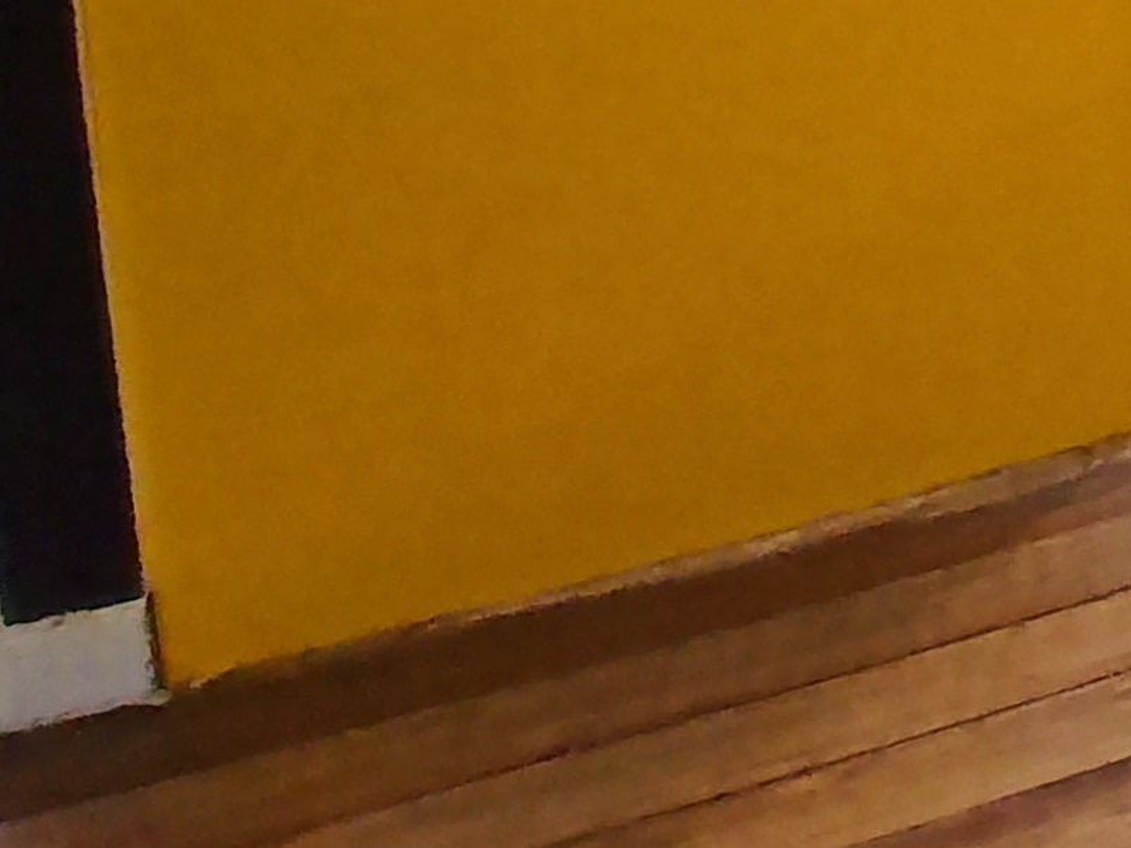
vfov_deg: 13.9
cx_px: 2898
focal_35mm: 75
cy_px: -1189
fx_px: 2450
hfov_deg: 14.0
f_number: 2.2
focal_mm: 1.8
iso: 200
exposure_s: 1/50
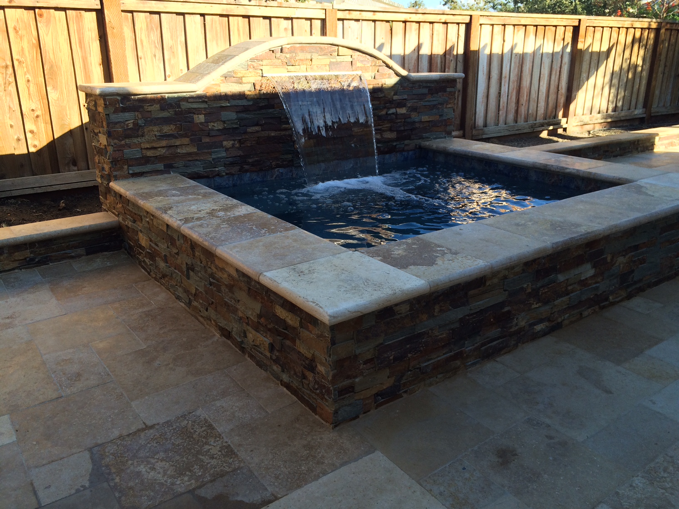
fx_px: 569
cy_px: 254
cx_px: 340
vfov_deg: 48.2
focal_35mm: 29
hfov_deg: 61.7
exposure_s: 1/410
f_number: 2.2
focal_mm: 4.15
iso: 32
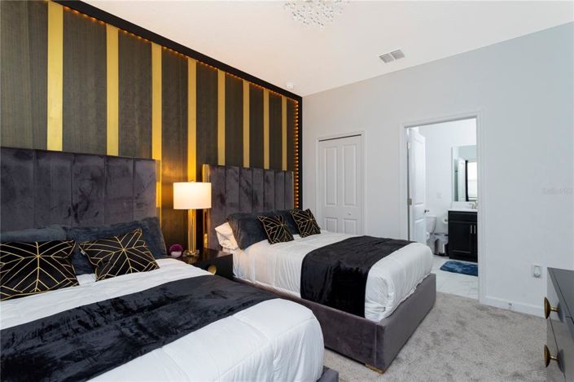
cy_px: 191
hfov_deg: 93.3
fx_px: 271
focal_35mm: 17
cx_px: 287
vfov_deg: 70.4
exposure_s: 1/10
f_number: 13
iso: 1000
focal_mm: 17
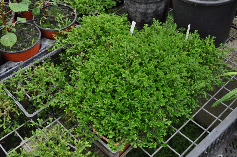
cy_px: 78
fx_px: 296
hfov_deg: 43.7
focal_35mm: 45
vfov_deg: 29.8
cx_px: 118
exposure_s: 1/125
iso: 400
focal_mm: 30
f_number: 5.6
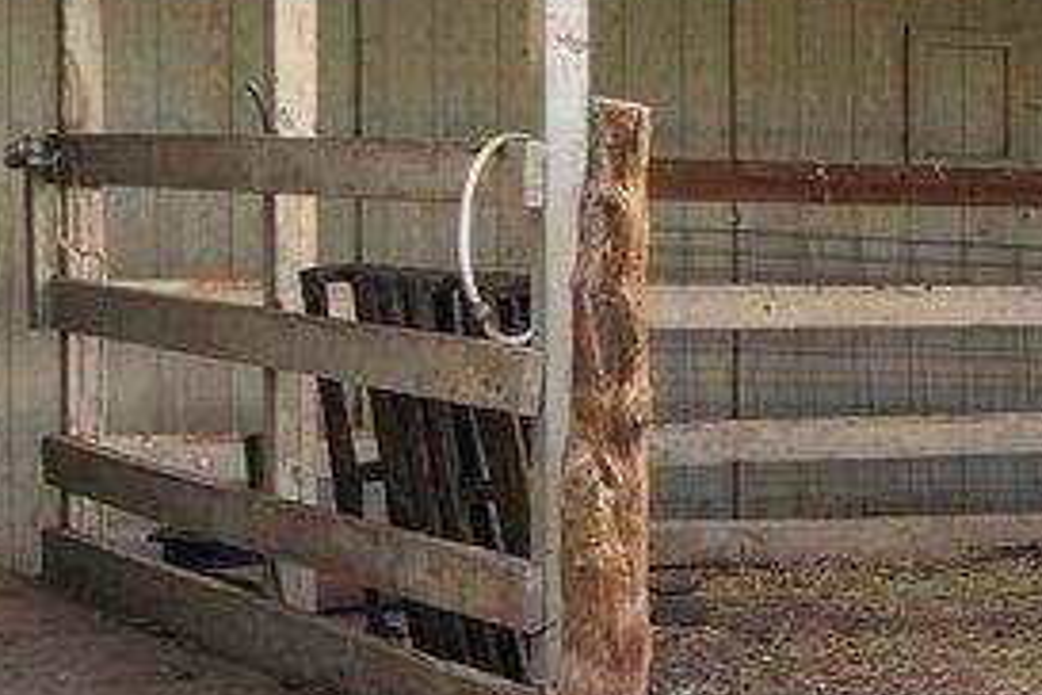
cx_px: 2294
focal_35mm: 120
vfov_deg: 11.4
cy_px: 411
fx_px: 3473
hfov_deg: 13.6
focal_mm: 16
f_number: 8
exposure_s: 1/500
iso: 400
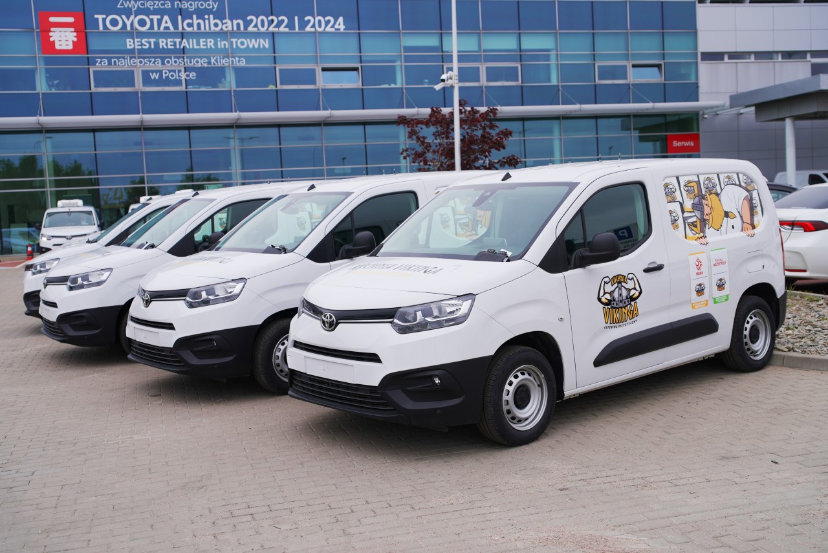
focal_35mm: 40
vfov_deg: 33.4
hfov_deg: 48.4
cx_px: 414
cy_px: 276
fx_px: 920
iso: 200
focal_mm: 40
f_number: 3.5
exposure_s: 1/1000
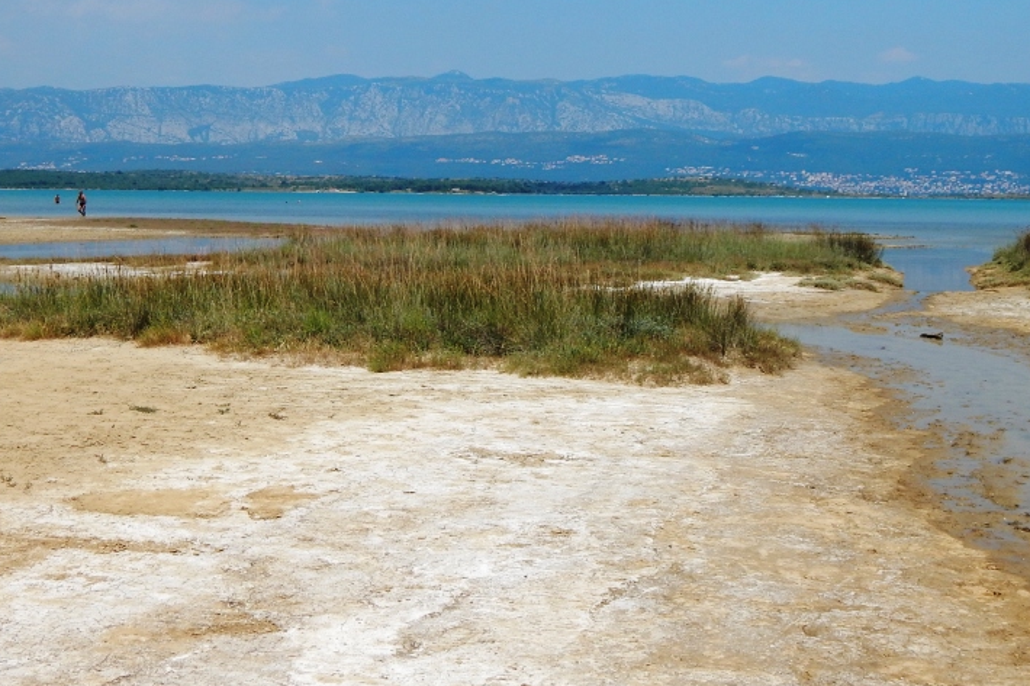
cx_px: 628
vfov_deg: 23.7
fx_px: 1630
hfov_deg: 34.9
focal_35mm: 57
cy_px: 239
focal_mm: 6.8
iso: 125
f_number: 6.9
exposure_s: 1/640
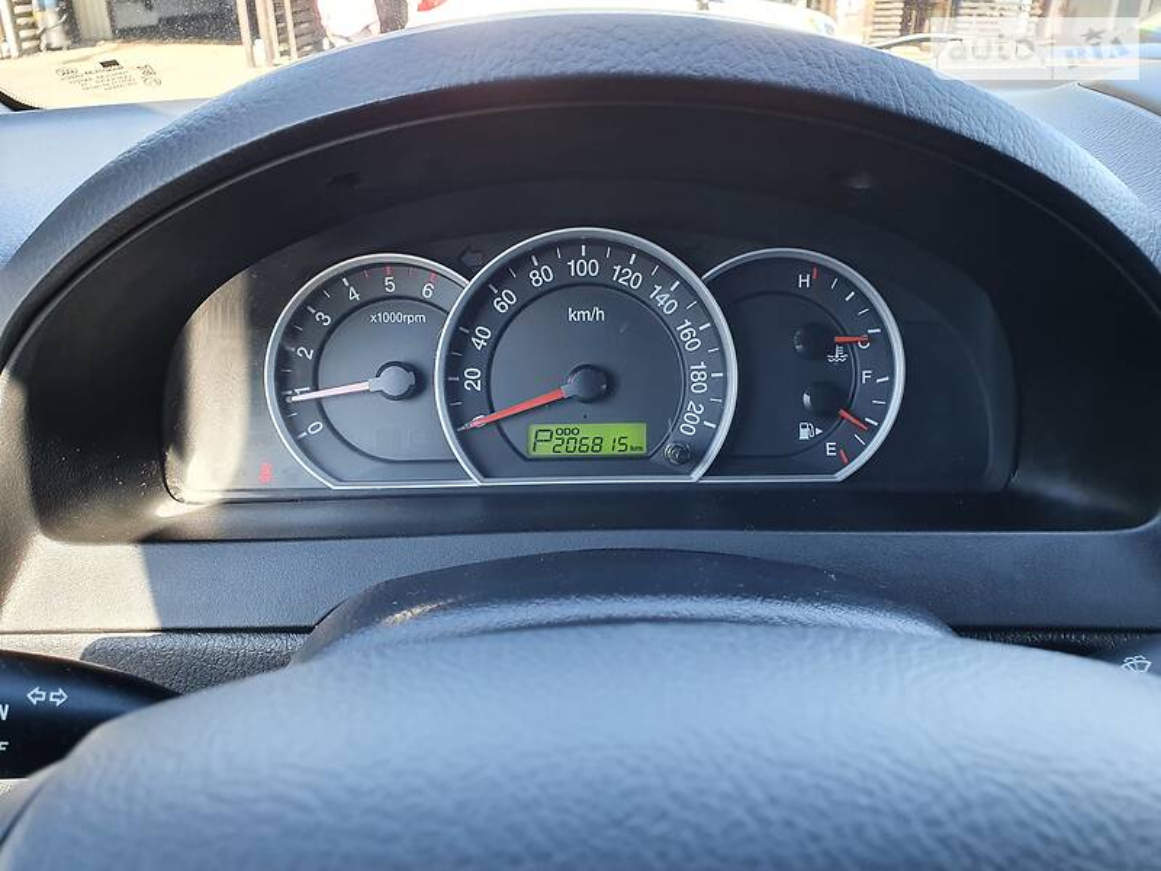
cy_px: 436
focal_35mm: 26
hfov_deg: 67.3
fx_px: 872
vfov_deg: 53.1
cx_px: 580
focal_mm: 4.3
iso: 100
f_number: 2.4
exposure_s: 1/100
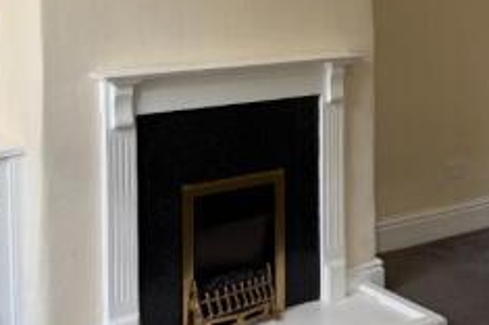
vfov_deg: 21.4
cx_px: 244
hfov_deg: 32.4
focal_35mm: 62
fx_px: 841
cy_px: 34
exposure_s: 1/249
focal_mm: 6.76
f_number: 1.78
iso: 64
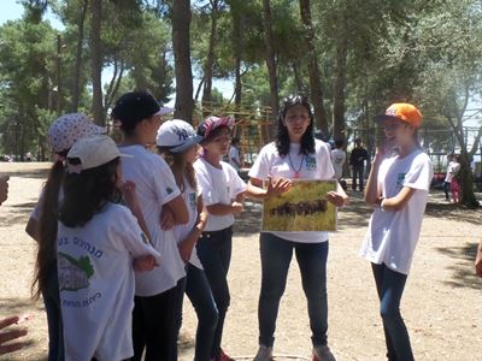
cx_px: 241
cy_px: 180
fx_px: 585
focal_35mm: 42
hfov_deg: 44.8
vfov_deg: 34.3
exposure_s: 1/2000
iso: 800
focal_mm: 7.5
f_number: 5
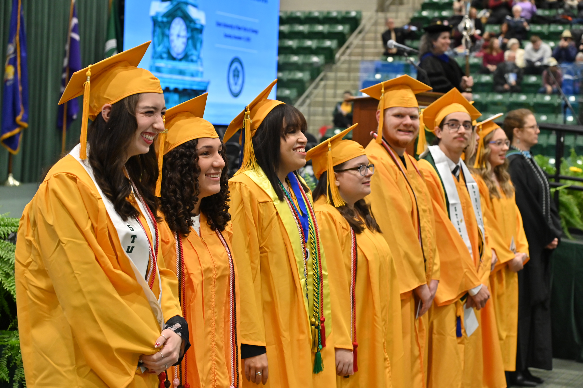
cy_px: 194
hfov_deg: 24.8
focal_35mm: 82
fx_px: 1327
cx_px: 292
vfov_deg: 16.6
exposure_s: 1/250
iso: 2500
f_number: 5.6
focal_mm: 82
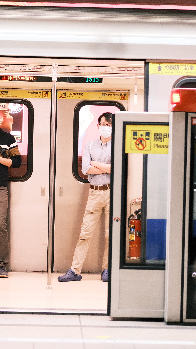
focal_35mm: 118
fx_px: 1090
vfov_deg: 18.2
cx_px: 75
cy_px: 174
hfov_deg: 10.3
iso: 1600
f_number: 2
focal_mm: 50
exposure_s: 1/80
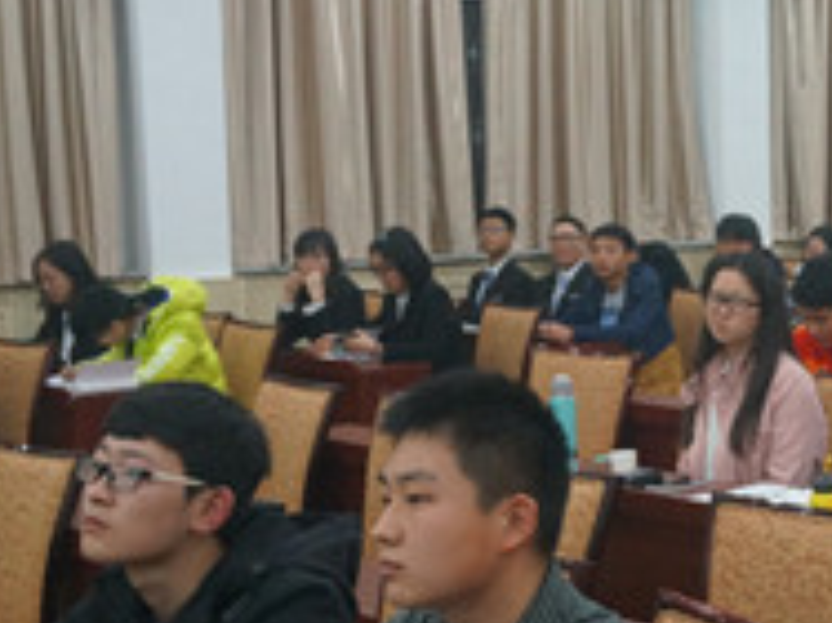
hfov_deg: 25.3
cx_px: 832
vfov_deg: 20.0
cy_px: 365
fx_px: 1760
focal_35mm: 73
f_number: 4
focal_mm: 19
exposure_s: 1/160
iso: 2500
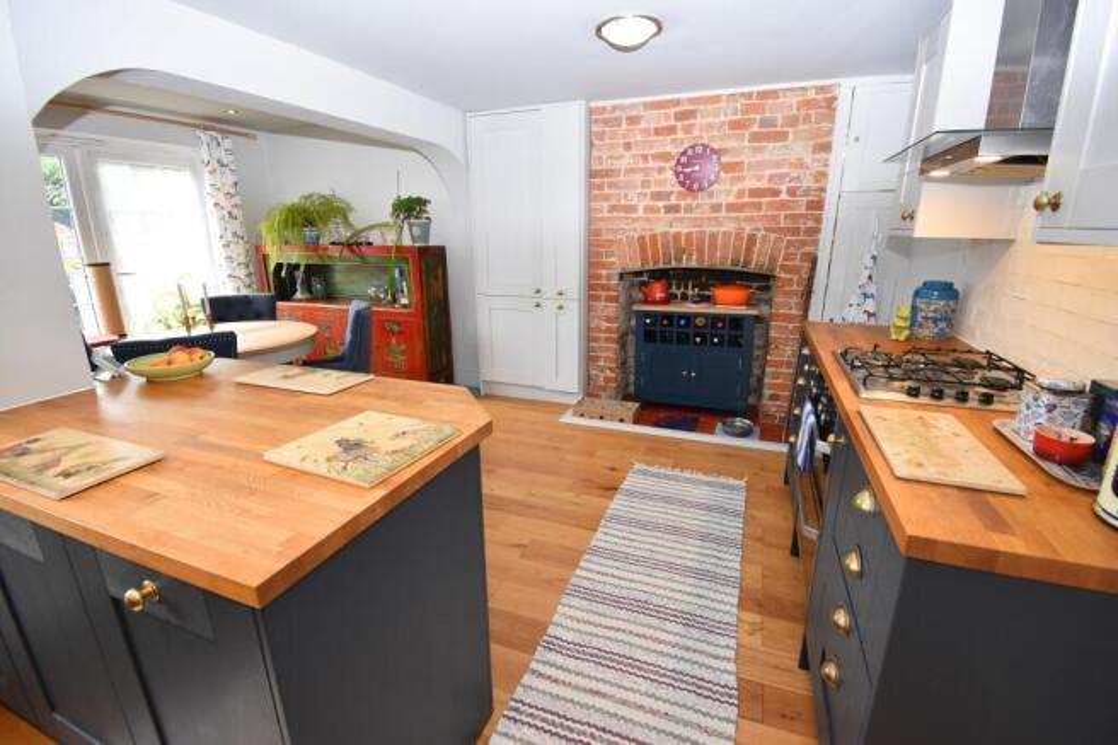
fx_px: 466
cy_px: 372
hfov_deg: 100.4
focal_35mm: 15
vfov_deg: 77.3
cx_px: 559
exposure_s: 1/60
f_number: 4.5
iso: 900
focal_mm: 10
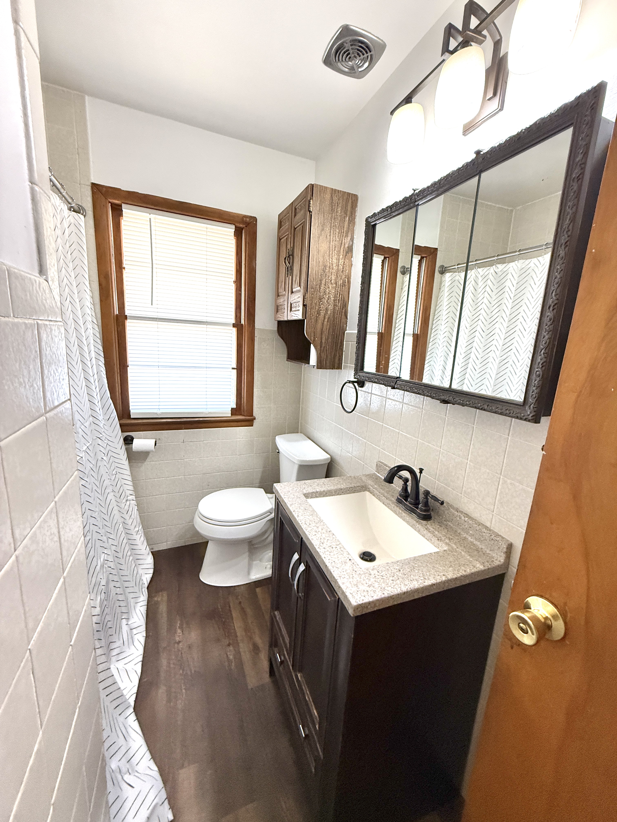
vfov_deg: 102.1
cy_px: 411
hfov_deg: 85.7
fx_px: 333
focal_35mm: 14
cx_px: 308
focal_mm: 2.22
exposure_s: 1/120
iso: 320
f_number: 2.2
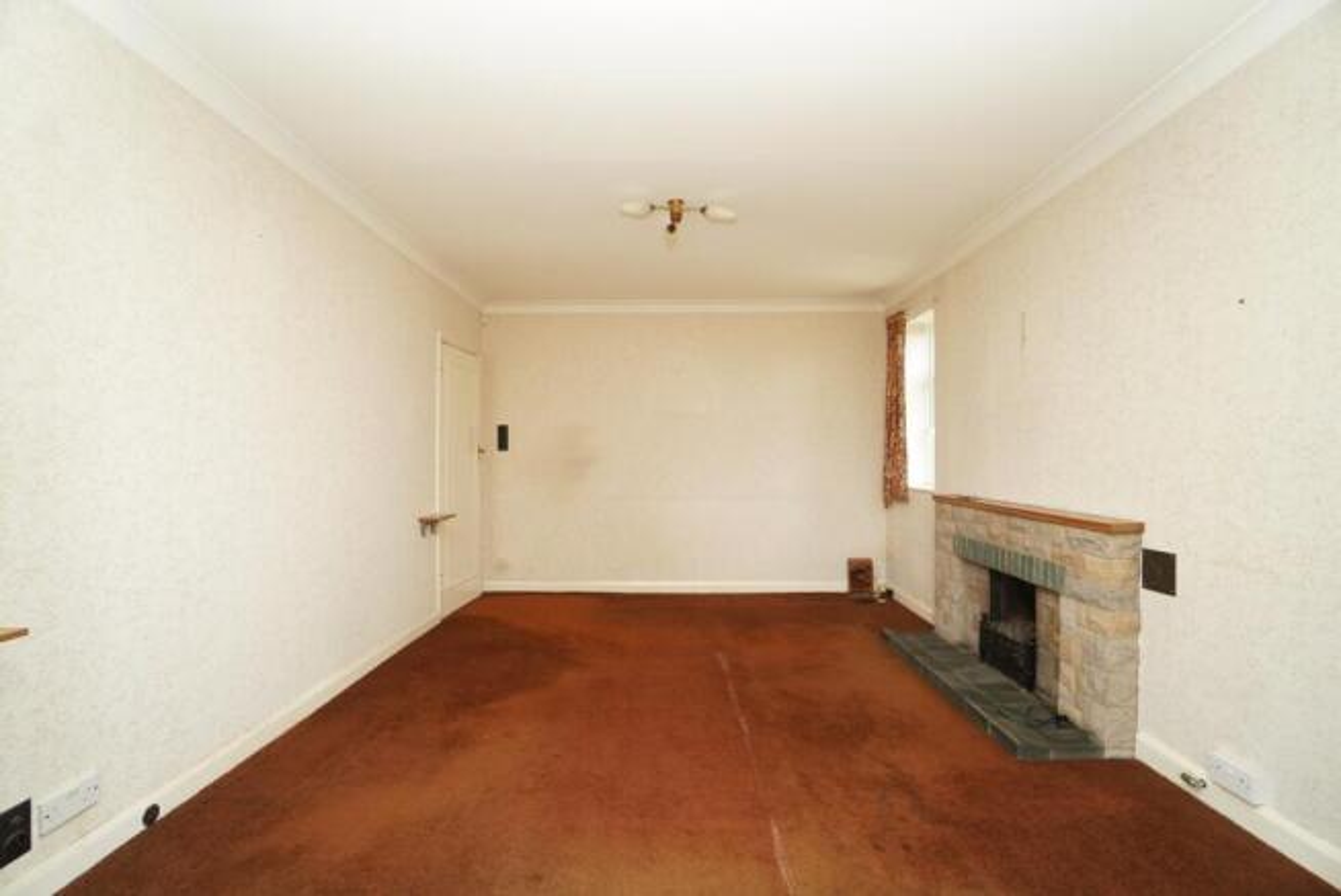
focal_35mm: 15
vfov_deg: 77.4
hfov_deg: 100.4
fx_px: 559
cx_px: 670
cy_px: 448
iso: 640
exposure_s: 1/160
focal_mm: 10
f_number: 4
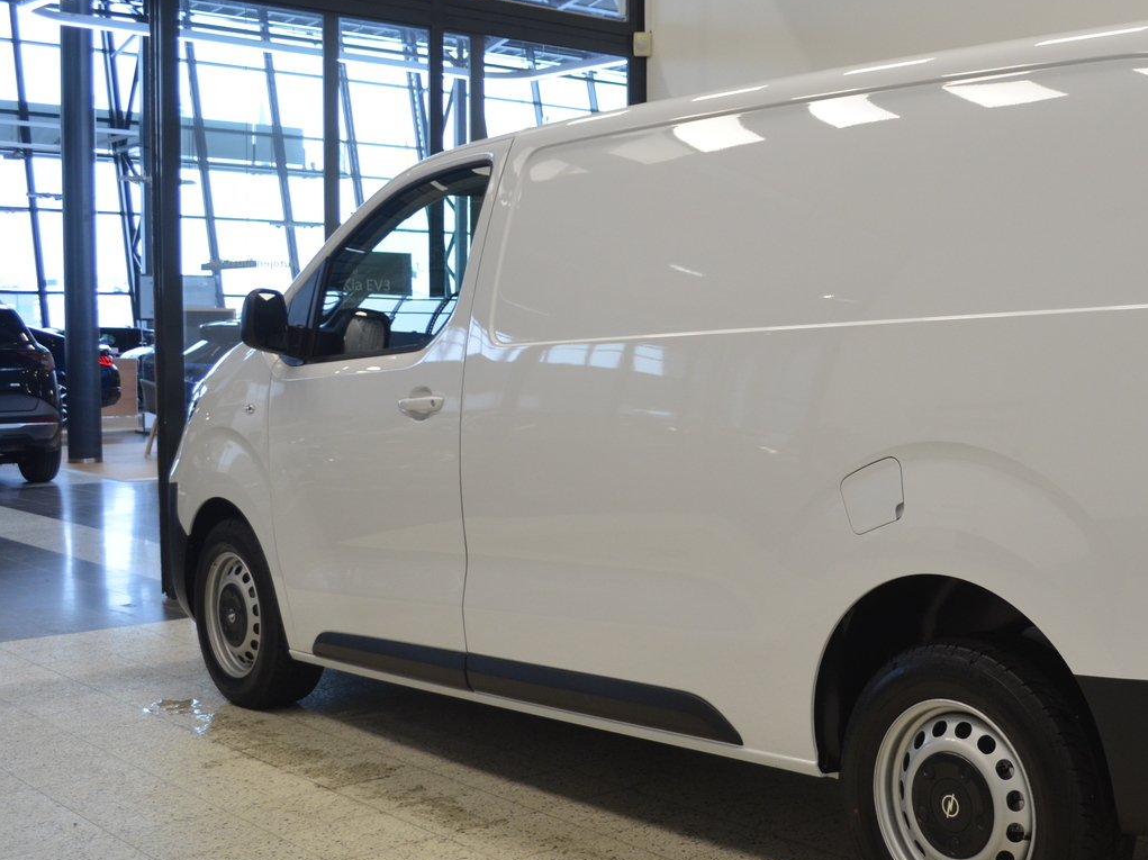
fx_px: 1525
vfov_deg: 31.5
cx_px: 916
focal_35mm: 46
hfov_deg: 39.6
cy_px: 413
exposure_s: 1/60
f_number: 4
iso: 450
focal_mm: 20
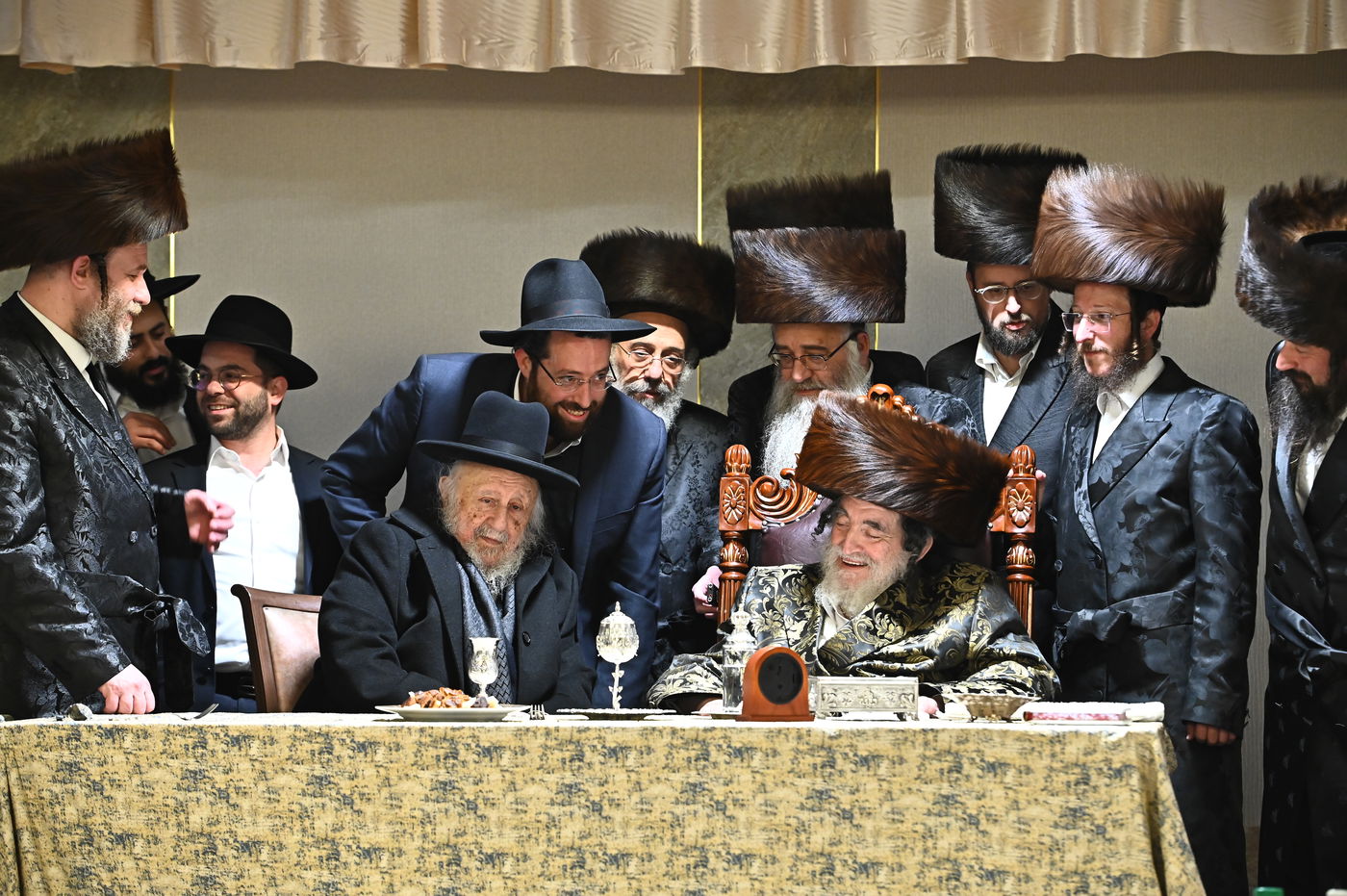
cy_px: 448
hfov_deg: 13.7
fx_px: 5608
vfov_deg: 9.1
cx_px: 674
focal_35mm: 150
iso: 3200
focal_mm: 150
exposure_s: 1/200
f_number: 5.6
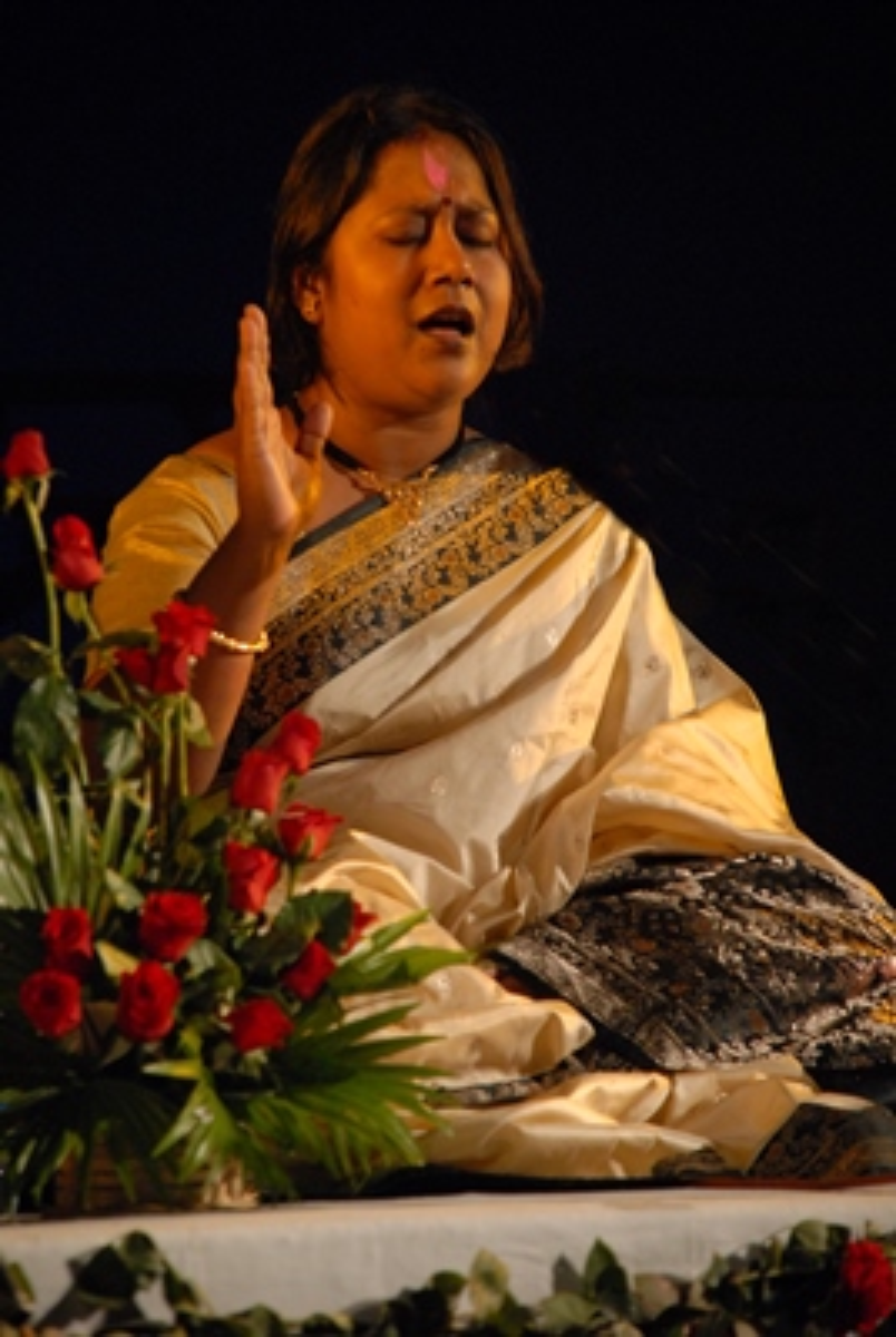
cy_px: 668
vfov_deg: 10.1
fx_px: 7533
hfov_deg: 6.8
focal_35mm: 202
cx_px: 448
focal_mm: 135
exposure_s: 1/80
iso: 1000
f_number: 5.6
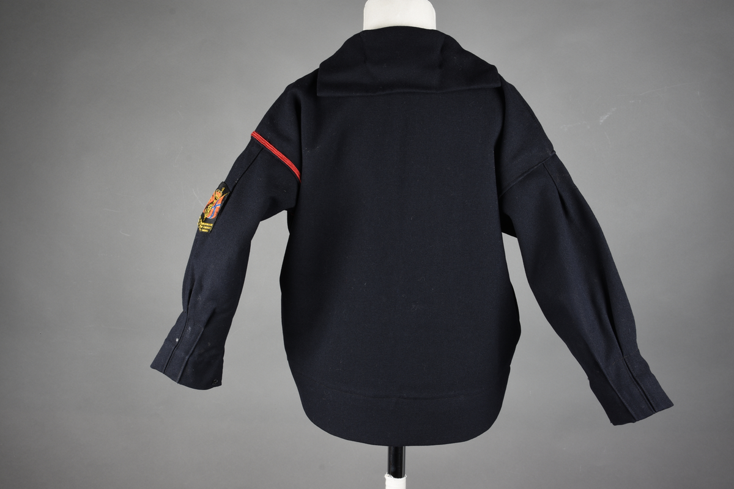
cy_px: 244
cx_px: 367
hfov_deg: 51.3
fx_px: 765
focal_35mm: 38
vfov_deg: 35.5
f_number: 11
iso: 100
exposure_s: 1/100
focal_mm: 25
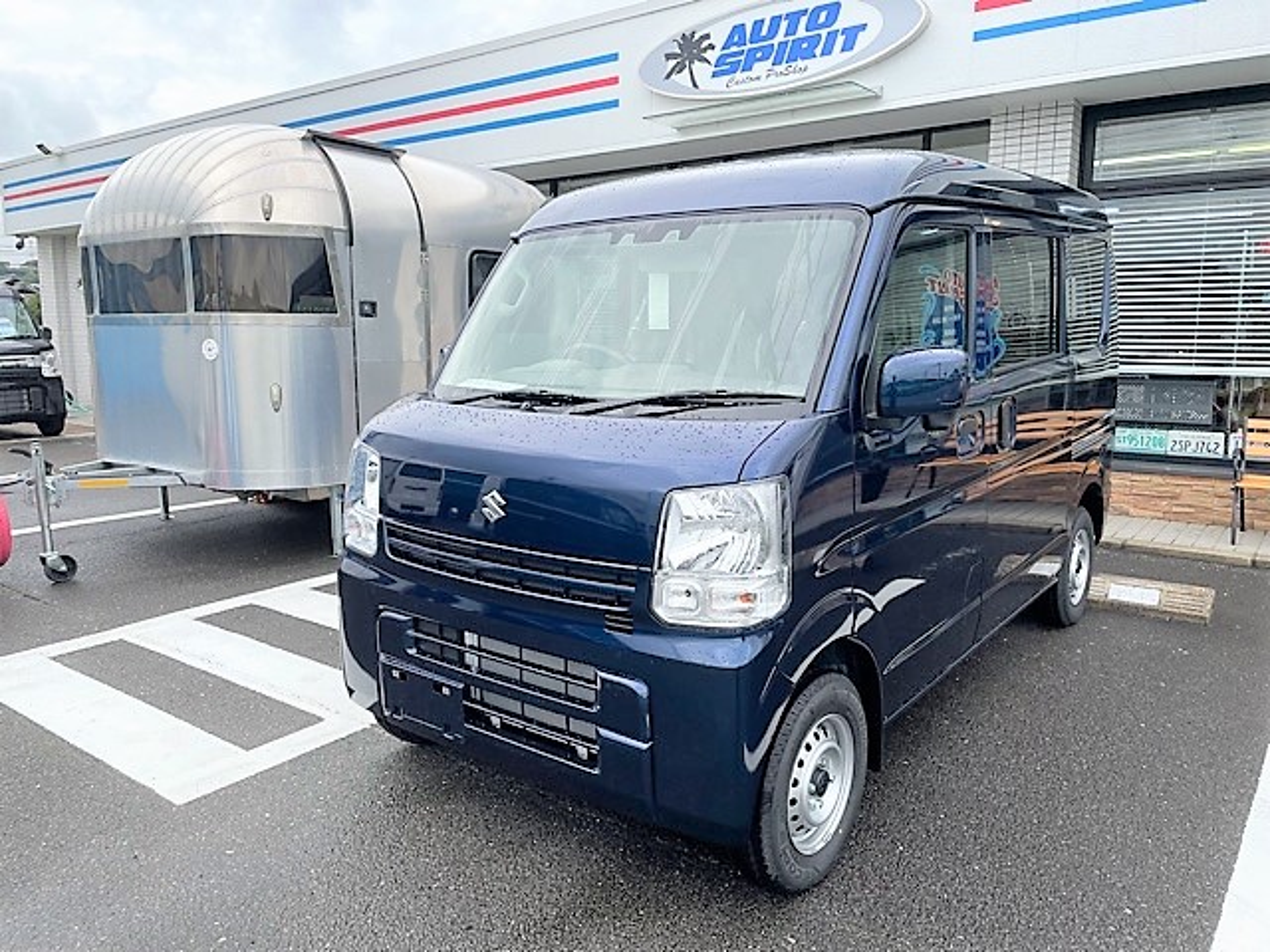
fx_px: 954
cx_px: 635
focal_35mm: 26
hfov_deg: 67.3
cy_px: 476
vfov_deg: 53.1
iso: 32
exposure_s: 1/875
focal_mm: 4.2
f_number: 1.6
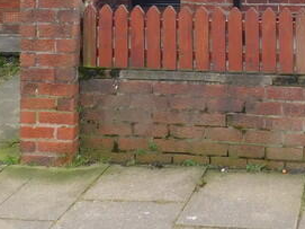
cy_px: -168
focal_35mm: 87
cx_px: 264
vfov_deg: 15.0
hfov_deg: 22.1
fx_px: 766
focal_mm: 4
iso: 125
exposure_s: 1/320
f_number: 3
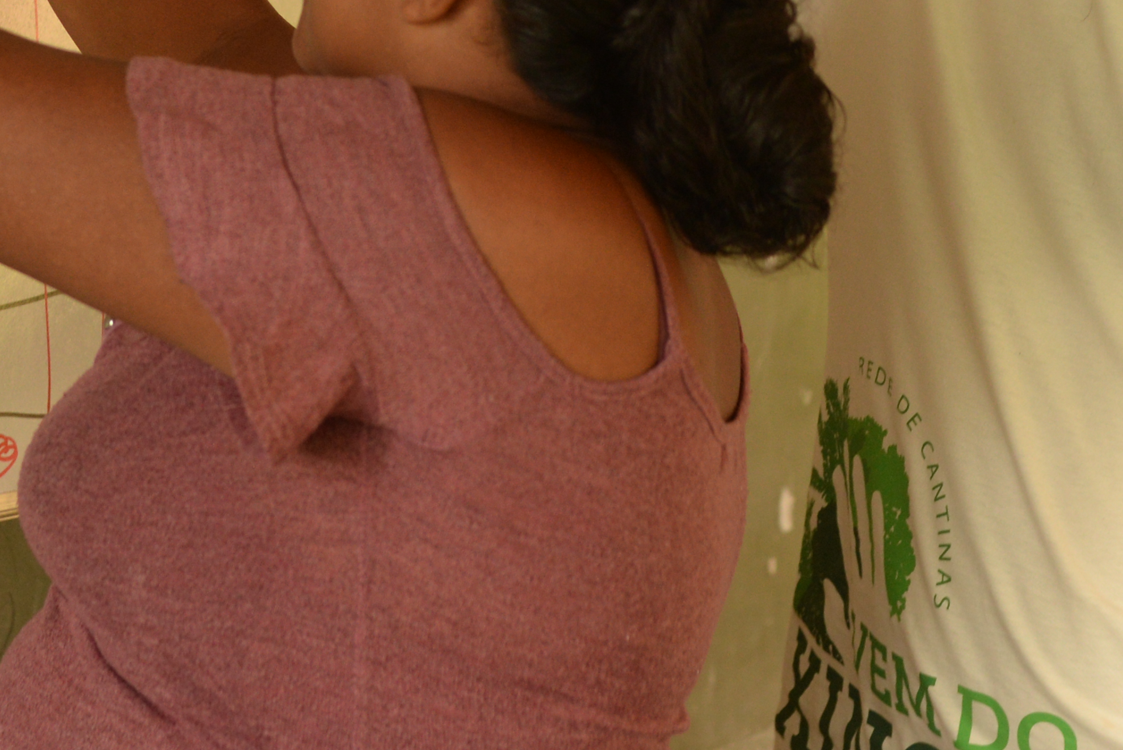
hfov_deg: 13.5
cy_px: -253
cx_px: 377
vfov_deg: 8.9
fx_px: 4743
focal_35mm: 152
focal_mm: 50
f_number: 4.5
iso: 800
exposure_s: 1/60
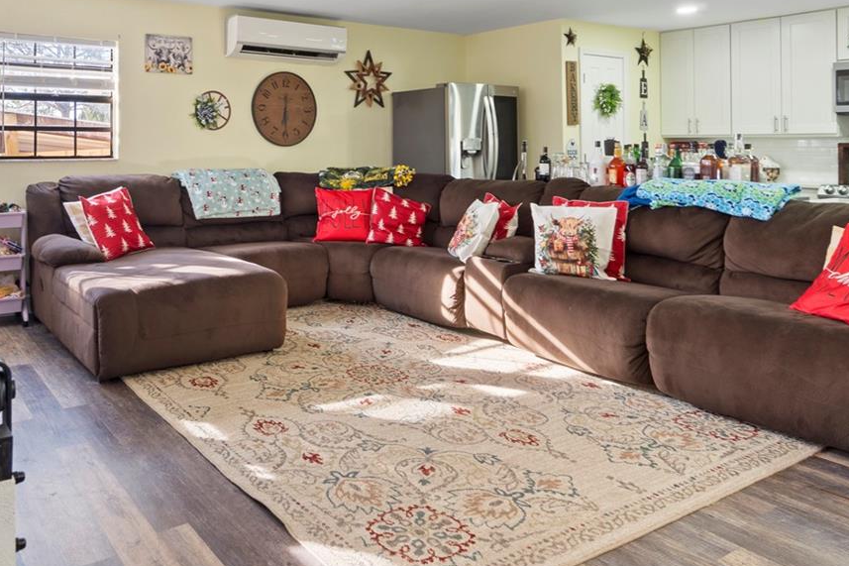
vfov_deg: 44.8
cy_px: 140
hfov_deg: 63.8
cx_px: 282
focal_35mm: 28
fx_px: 660
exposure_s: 1
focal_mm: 10
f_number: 8
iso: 100
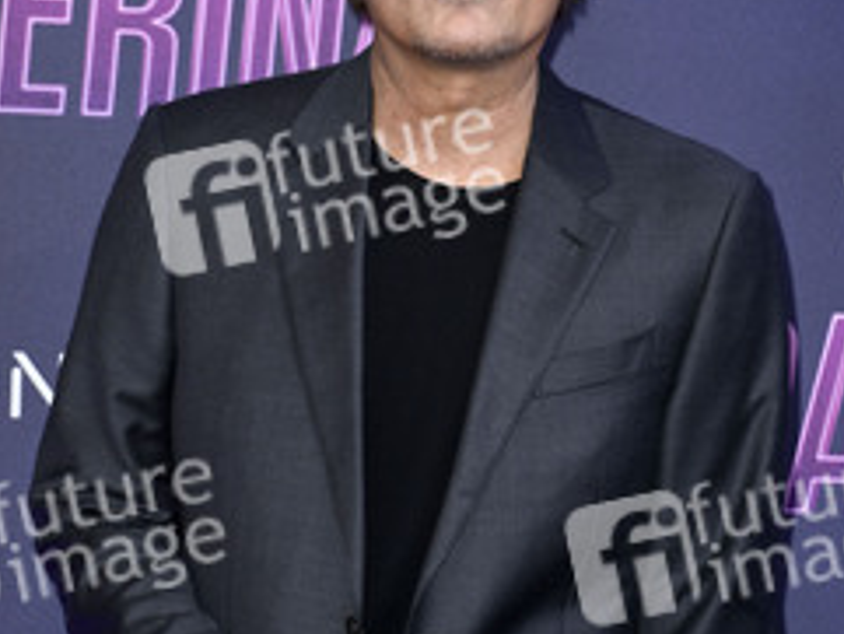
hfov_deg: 6.5
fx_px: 7391
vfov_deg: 4.9
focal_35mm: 303
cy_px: 368
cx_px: 427
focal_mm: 190
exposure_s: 1/250
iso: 500
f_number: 5.6
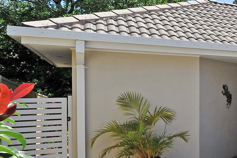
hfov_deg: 27.1
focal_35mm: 47
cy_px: 87
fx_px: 309
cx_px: 367
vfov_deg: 28.6
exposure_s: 1/640
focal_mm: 14
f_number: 13
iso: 400
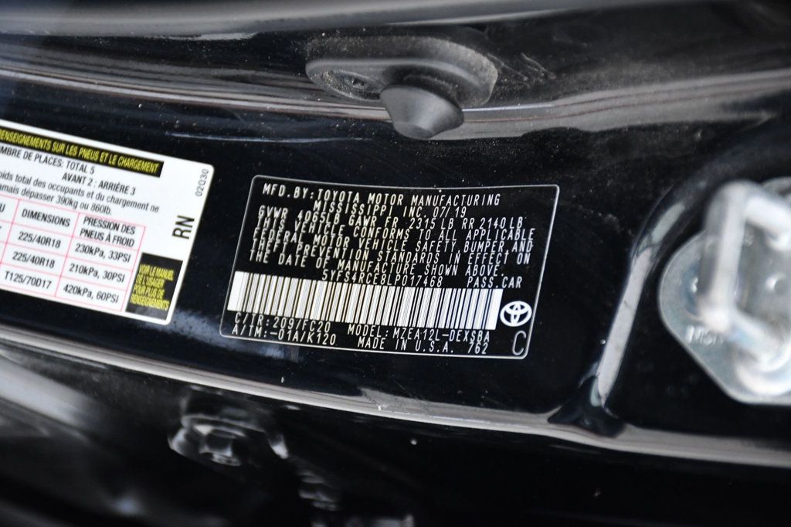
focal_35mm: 135
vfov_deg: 10.2
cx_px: 396
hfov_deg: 15.2
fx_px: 2965
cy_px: 264
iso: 2500
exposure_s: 1/80
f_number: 5.3
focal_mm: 90
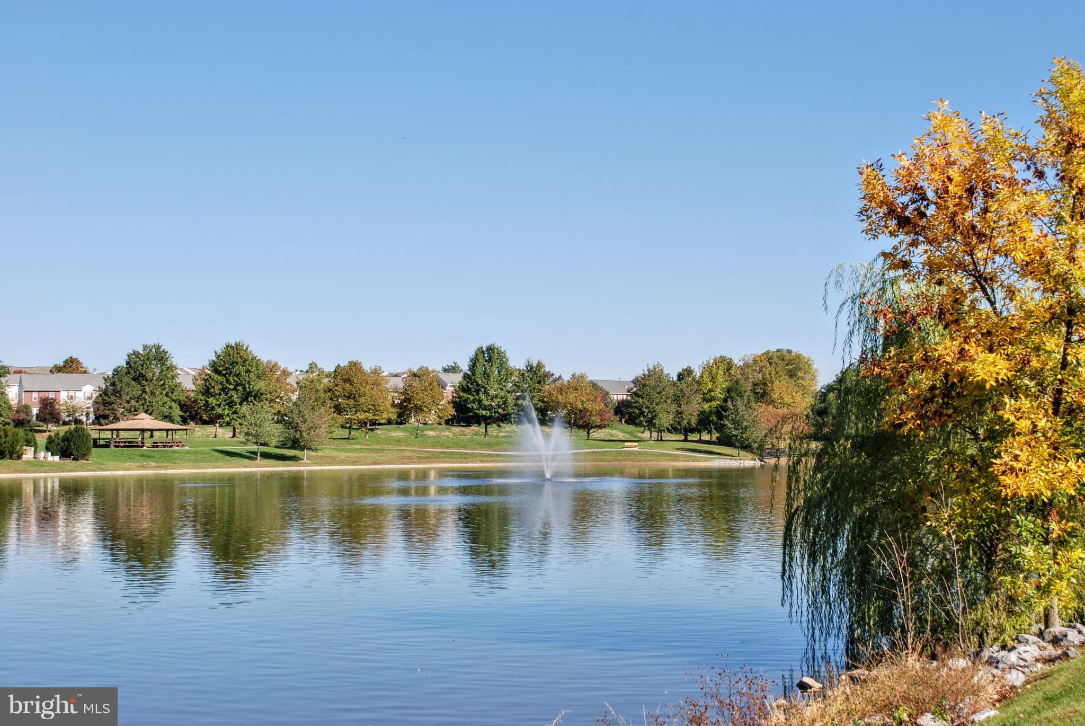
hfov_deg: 41.1
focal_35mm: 48
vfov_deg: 28.1
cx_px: 542
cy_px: 363
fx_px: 1448
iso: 100
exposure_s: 1/200
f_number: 7.1
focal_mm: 32
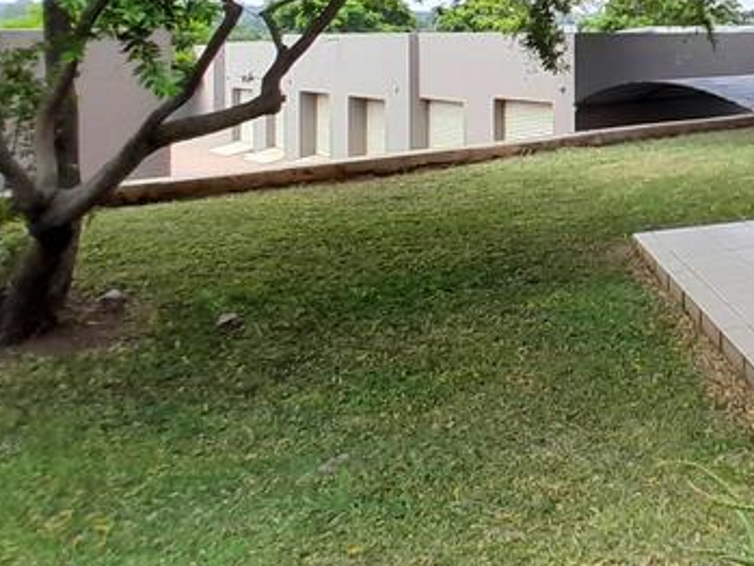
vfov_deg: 34.0
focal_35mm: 39
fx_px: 850
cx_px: 728
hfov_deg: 42.3
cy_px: 17
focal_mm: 1.46
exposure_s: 1/835
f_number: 2.2
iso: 40
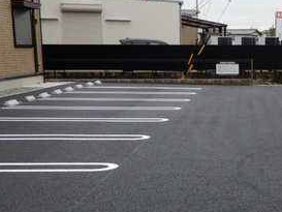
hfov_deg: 23.9
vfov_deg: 19.0
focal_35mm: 77
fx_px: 628
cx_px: 303
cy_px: 160
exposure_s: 1/250
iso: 80
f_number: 3.5
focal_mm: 5.4
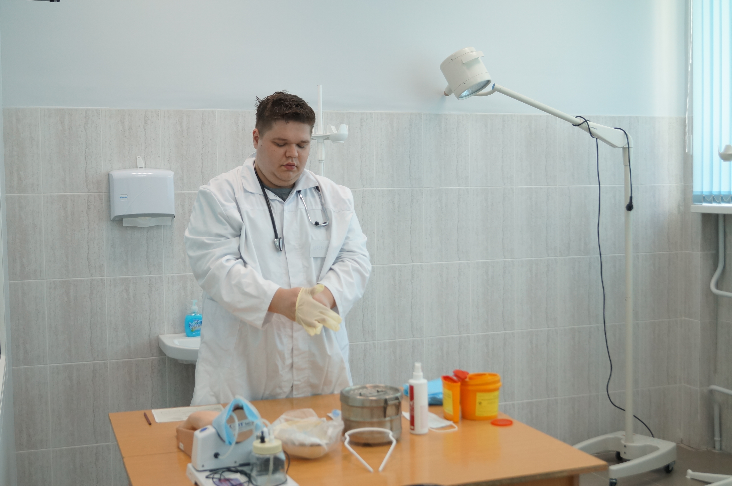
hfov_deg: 43.7
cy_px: 243
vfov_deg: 29.8
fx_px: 914
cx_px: 366
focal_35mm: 45
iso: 500
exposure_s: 1/160
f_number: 4.5
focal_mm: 30
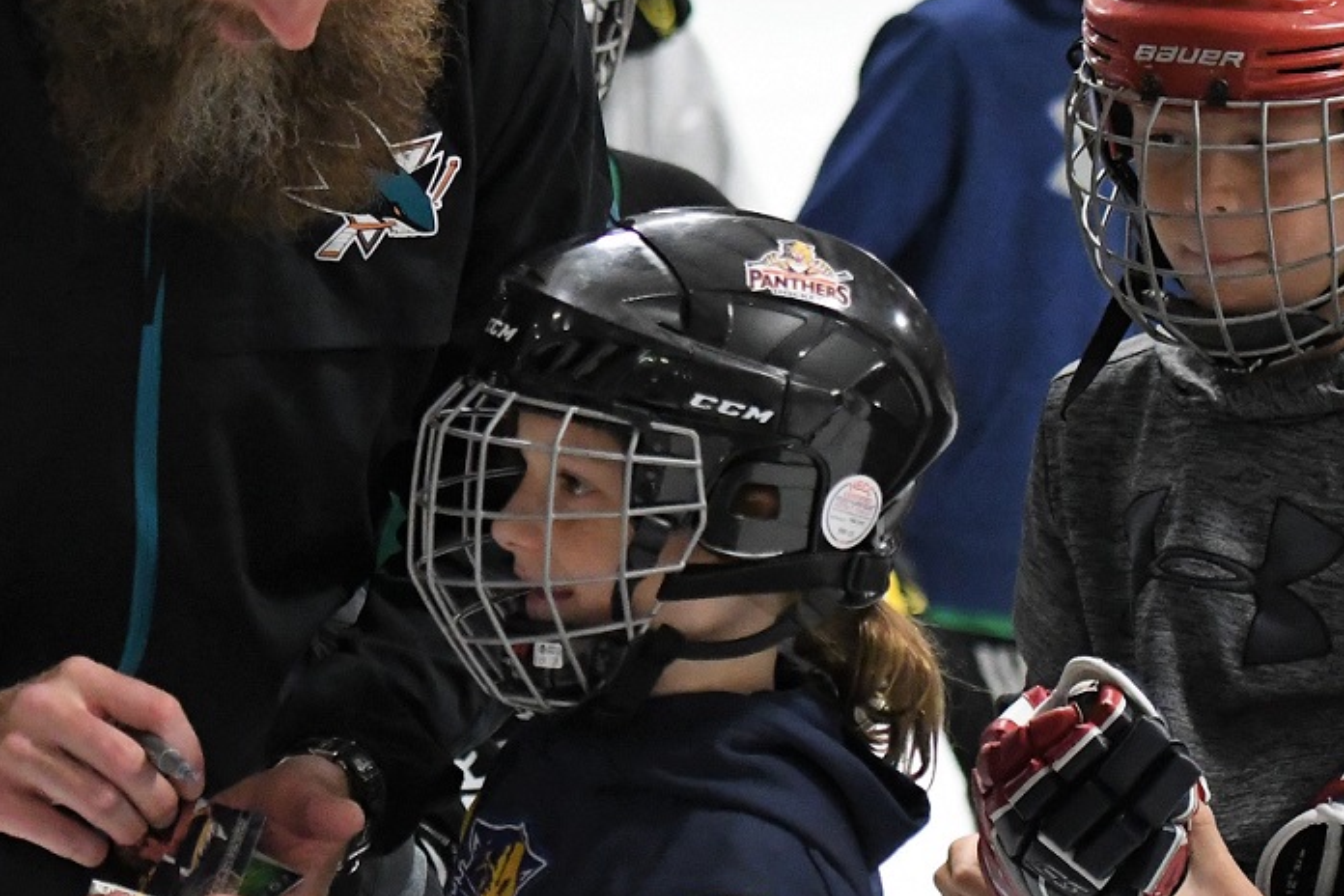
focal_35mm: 222
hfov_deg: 9.2
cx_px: 245
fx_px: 8287
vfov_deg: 6.2
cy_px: 495
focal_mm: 70
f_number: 2.8
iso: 6400
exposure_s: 1/1000
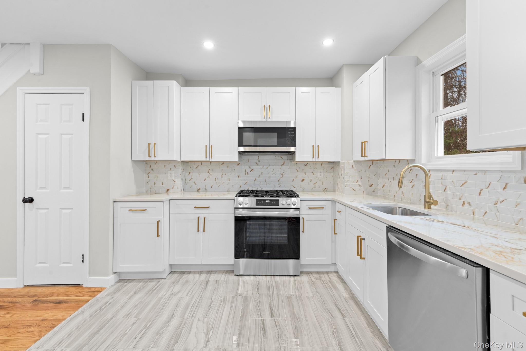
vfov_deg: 81.2
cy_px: 176
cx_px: 263
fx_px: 205
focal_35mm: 14
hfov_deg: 104.3
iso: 320
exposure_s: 1/2
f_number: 10
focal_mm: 14
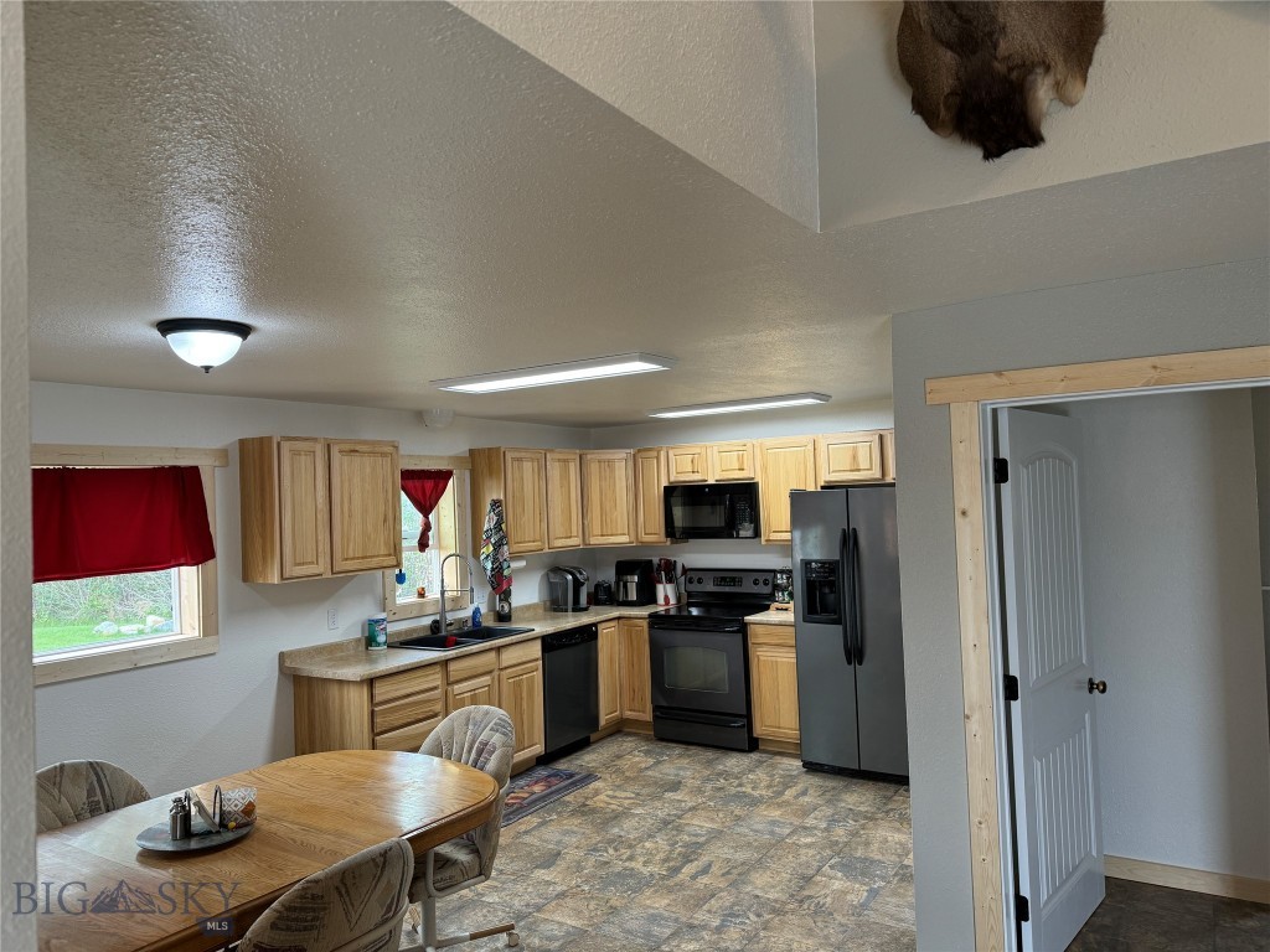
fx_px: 881
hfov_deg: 71.6
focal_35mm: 24
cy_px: 476
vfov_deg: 56.8
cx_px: 635
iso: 160
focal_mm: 6.76
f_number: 1.78
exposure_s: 1/120
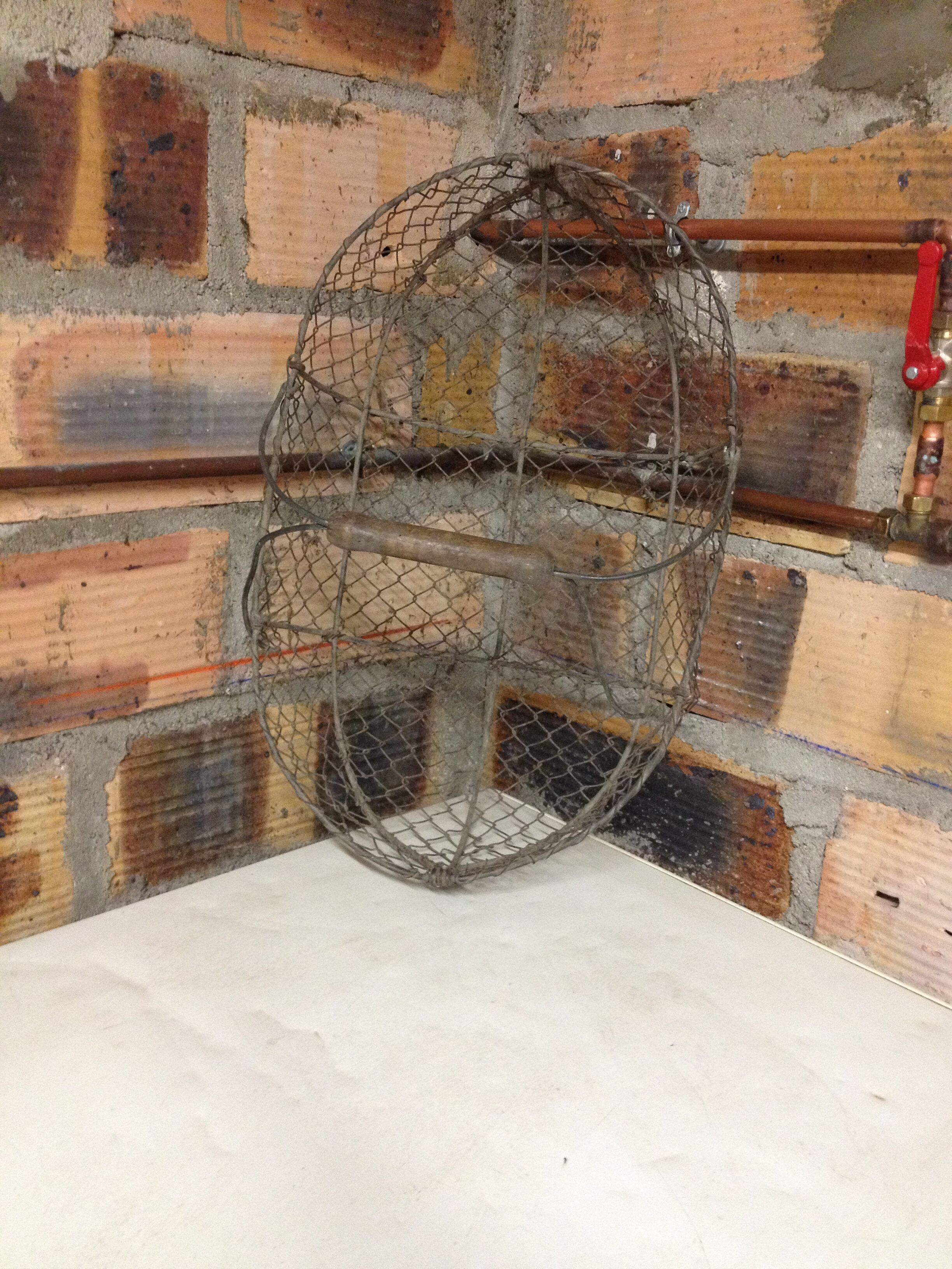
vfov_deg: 52.6
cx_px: 476
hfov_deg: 40.7
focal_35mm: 35
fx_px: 1283
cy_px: 634
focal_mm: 4.28
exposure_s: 1/20
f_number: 2.4
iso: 320
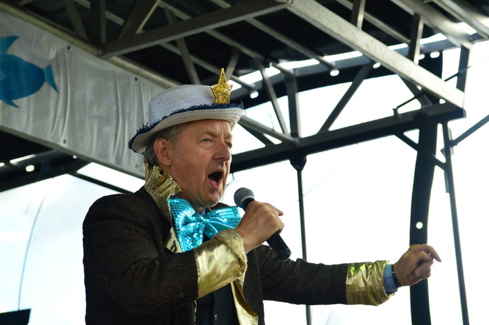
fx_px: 1425
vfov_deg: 13.0
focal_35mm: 105
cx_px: 244
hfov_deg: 19.5
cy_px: 162
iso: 400
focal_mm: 70
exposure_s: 1/320
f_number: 5
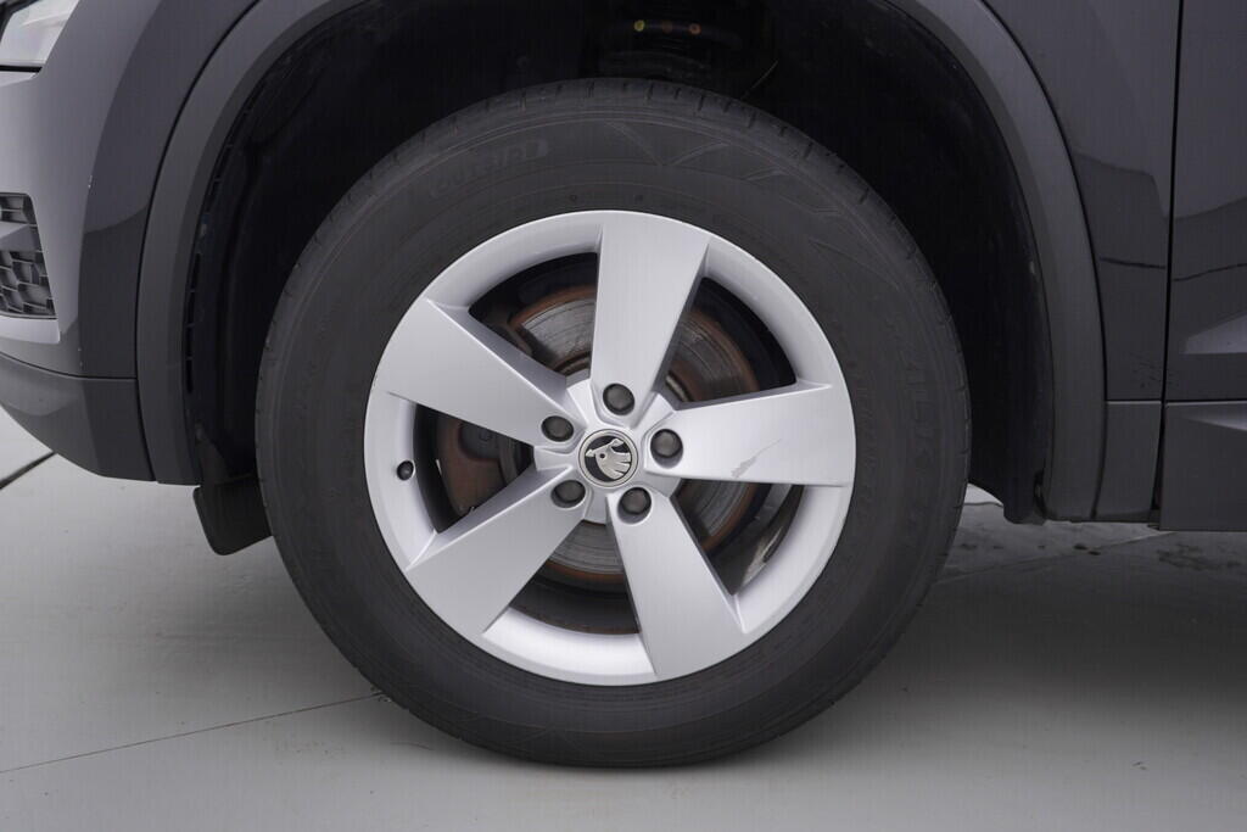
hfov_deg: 53.1
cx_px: 624
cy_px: 416
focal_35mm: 36
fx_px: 1247
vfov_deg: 36.9
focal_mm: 24
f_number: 4
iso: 125
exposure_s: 1/80
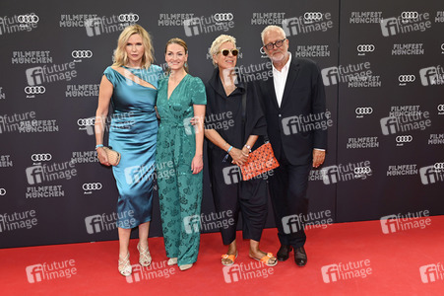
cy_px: 148
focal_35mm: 39
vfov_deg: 34.2
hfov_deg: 49.6
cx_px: 222
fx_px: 481
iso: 640
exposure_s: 1/125
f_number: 6.3
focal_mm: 39
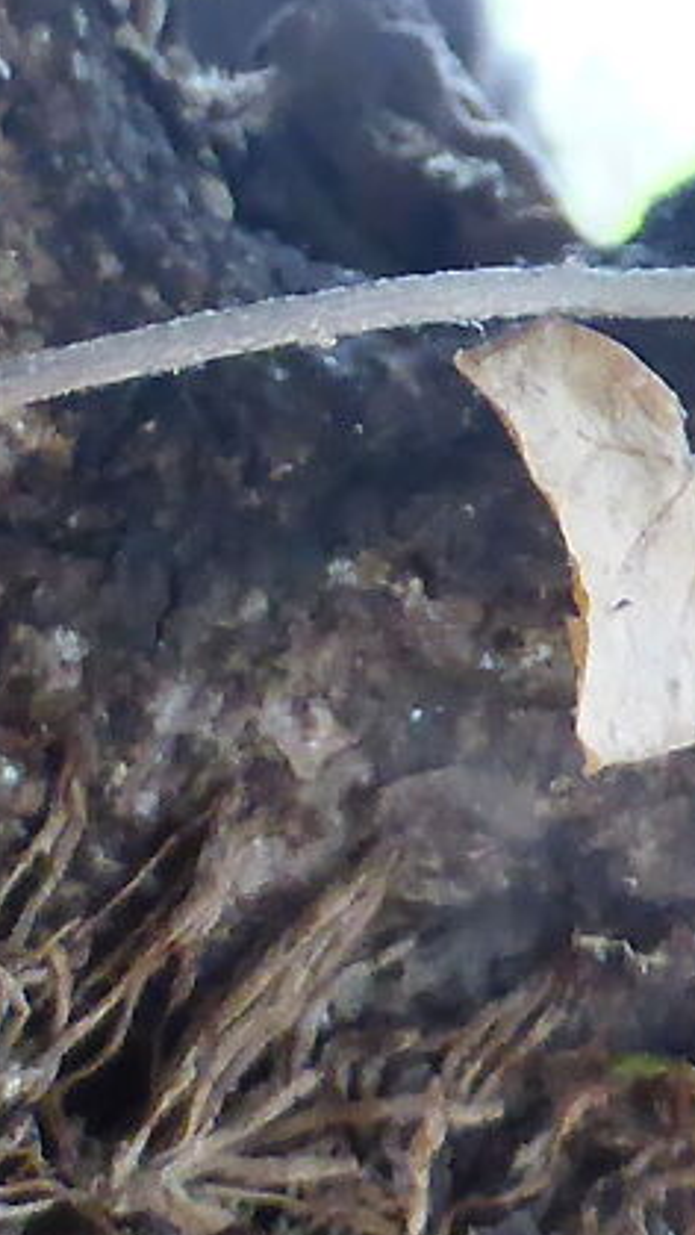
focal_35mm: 156
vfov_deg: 13.5
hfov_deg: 7.8
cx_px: 456
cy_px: -168
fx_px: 5106
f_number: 3.3
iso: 320
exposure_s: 1/60
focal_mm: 4.3
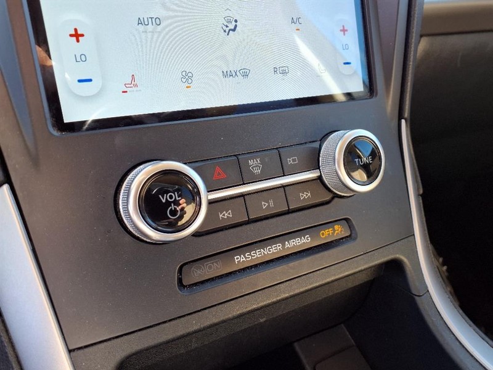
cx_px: 246
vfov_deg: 51.4
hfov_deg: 65.3
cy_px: 185
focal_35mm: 27
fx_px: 385
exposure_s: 1/120
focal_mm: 3.58
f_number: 1.9
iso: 40
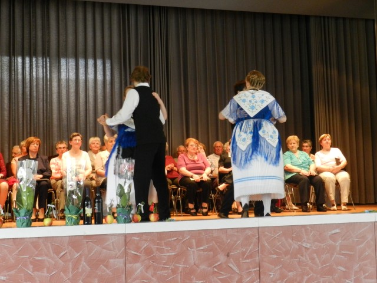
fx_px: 577
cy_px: 142
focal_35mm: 53
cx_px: 188
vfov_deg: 27.5
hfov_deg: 36.2
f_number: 4.4
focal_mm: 9.4
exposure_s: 1/40
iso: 800
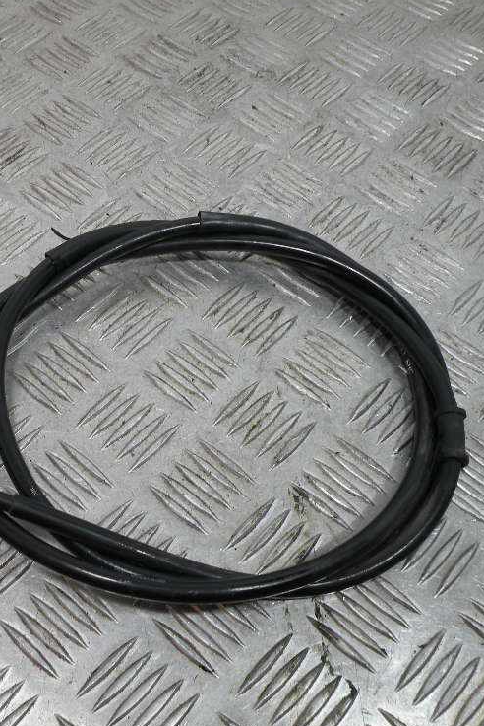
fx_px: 786
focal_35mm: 39
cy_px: 369
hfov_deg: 32.8
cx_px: 62
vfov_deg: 49.5
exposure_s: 1/74.8
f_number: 3.2
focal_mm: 4.7
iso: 64
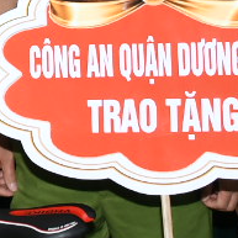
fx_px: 1836
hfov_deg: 7.3
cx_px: -117
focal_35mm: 236
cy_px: -180
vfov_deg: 7.2
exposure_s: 1/200
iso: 320
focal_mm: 22
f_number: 3.5
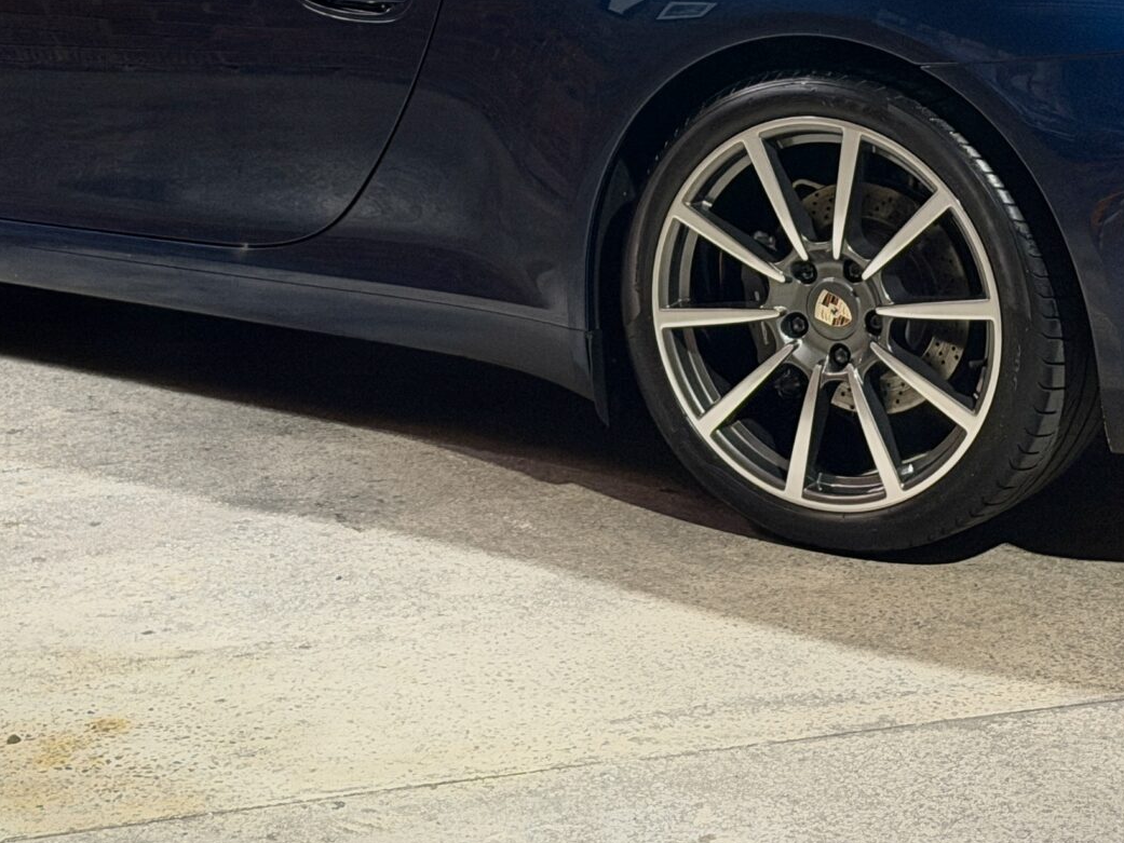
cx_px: 568
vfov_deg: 12.3
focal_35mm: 118
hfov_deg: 16.7
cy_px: -179
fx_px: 3832
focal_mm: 6.76
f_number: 1.78
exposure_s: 1/33
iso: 320
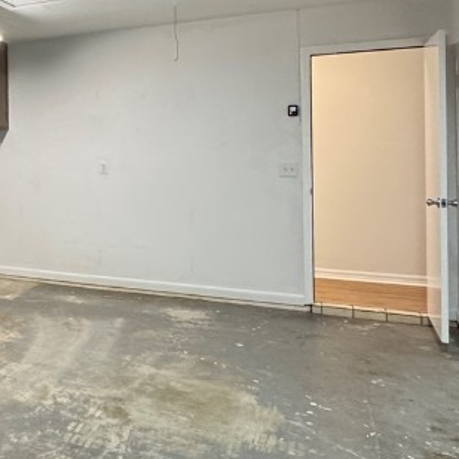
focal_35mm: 41
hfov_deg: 33.5
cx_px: -88
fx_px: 615
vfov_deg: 40.4
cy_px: 150
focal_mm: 2.22
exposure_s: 1/60
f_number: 2.2
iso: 320
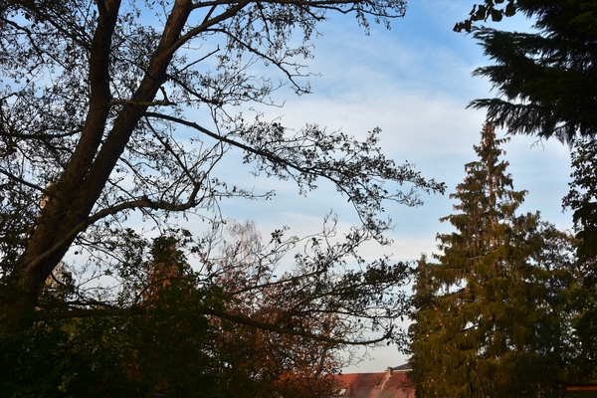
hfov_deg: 37.9
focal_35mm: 52
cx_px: 298
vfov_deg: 25.8
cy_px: 199
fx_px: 871
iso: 200
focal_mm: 35
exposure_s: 1/100
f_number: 11
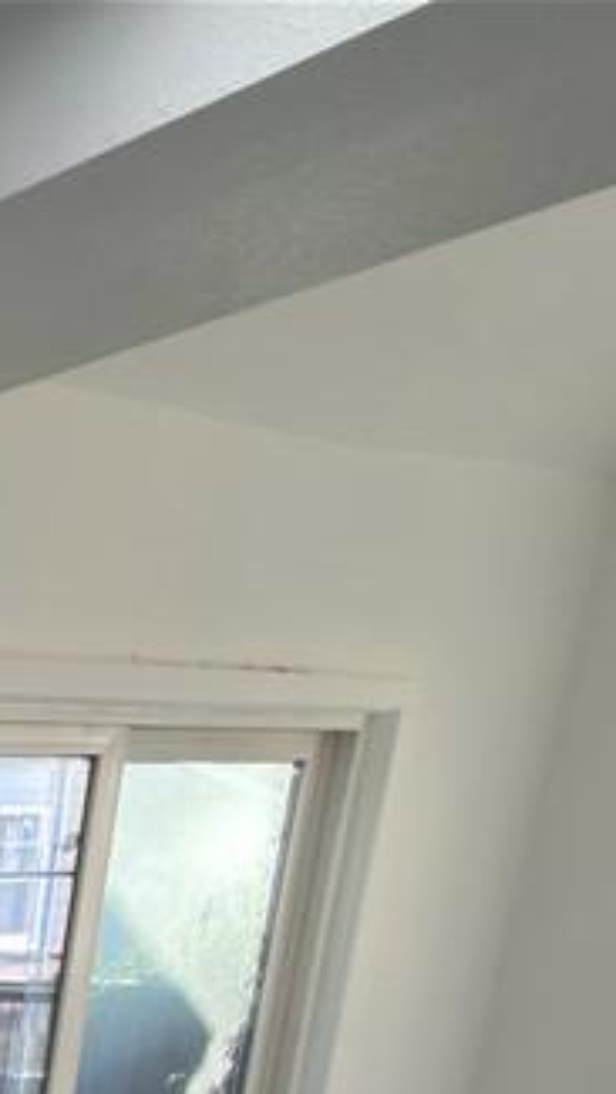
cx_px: -892
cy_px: 1289
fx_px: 1393
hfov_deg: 14.6
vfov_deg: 34.8
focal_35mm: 48
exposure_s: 1/120
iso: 32
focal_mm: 2.22
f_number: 2.2
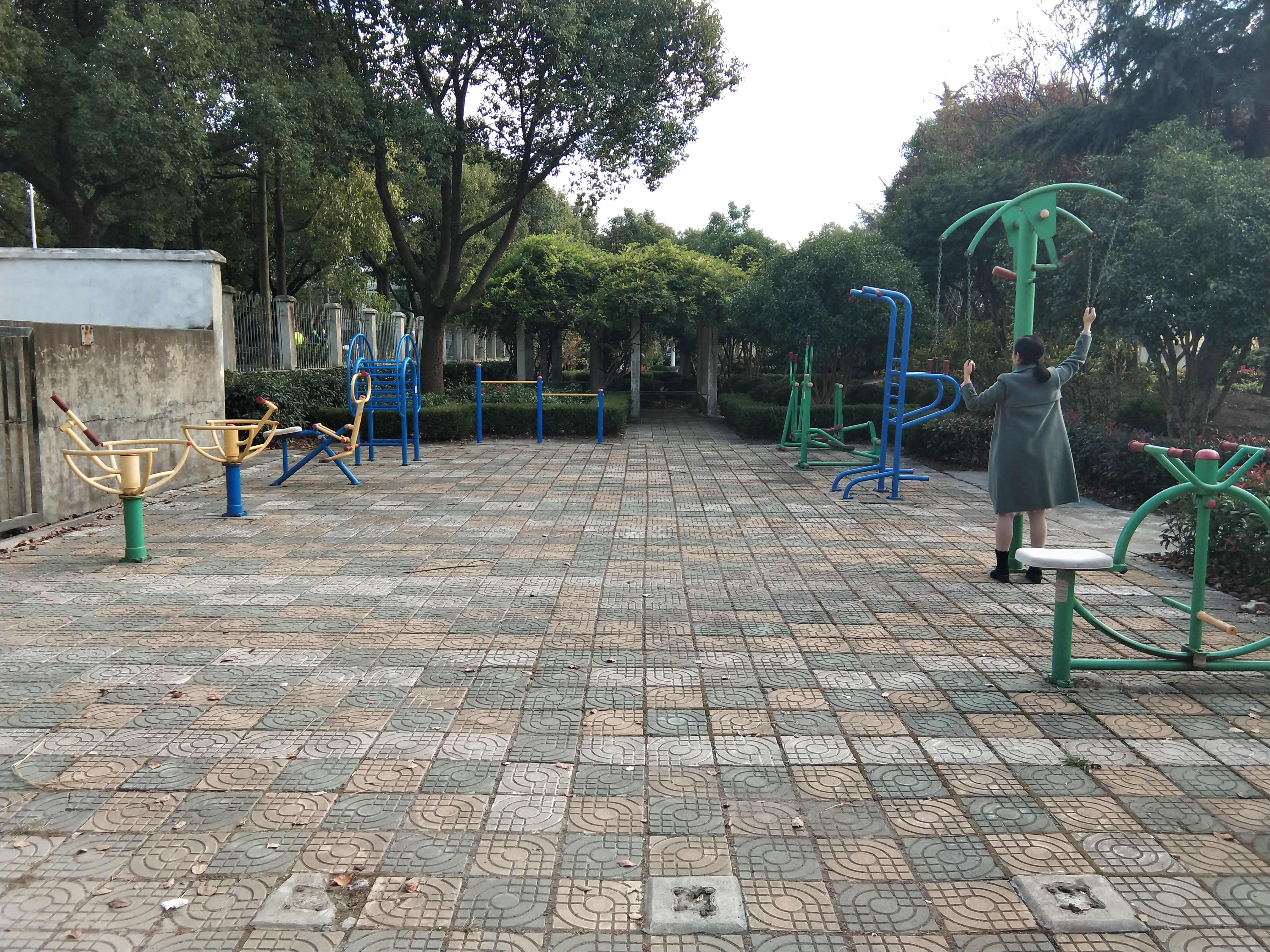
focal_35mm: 31
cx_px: 635
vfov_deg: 45.4
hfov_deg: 58.4
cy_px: 476
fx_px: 1137
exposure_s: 1/215
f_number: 2.2
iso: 50
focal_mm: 3.69
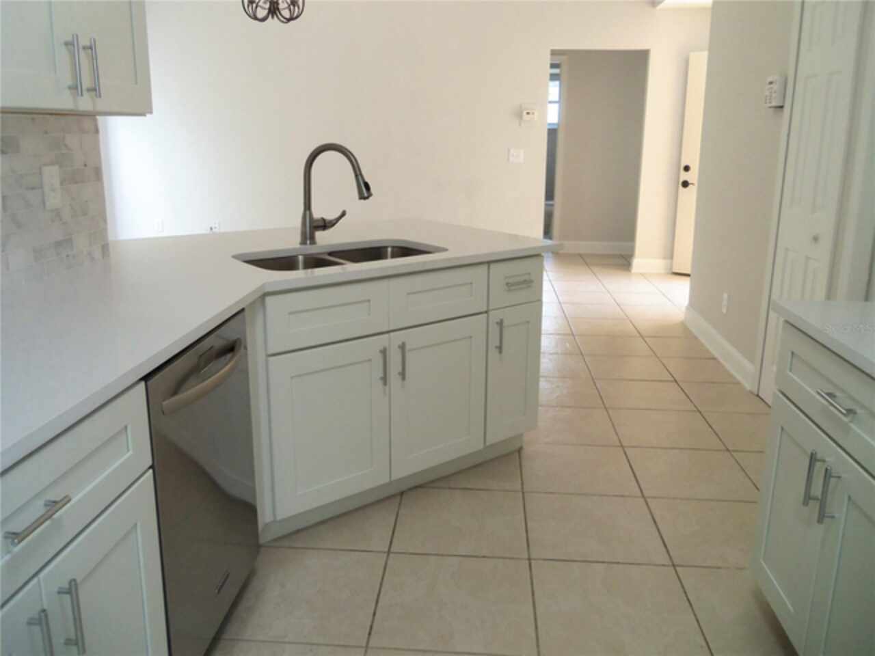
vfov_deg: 49.7
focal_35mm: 28
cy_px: 328
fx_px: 708
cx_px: 438
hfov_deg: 63.4
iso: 125
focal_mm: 5.1
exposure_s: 1/40
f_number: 3.9
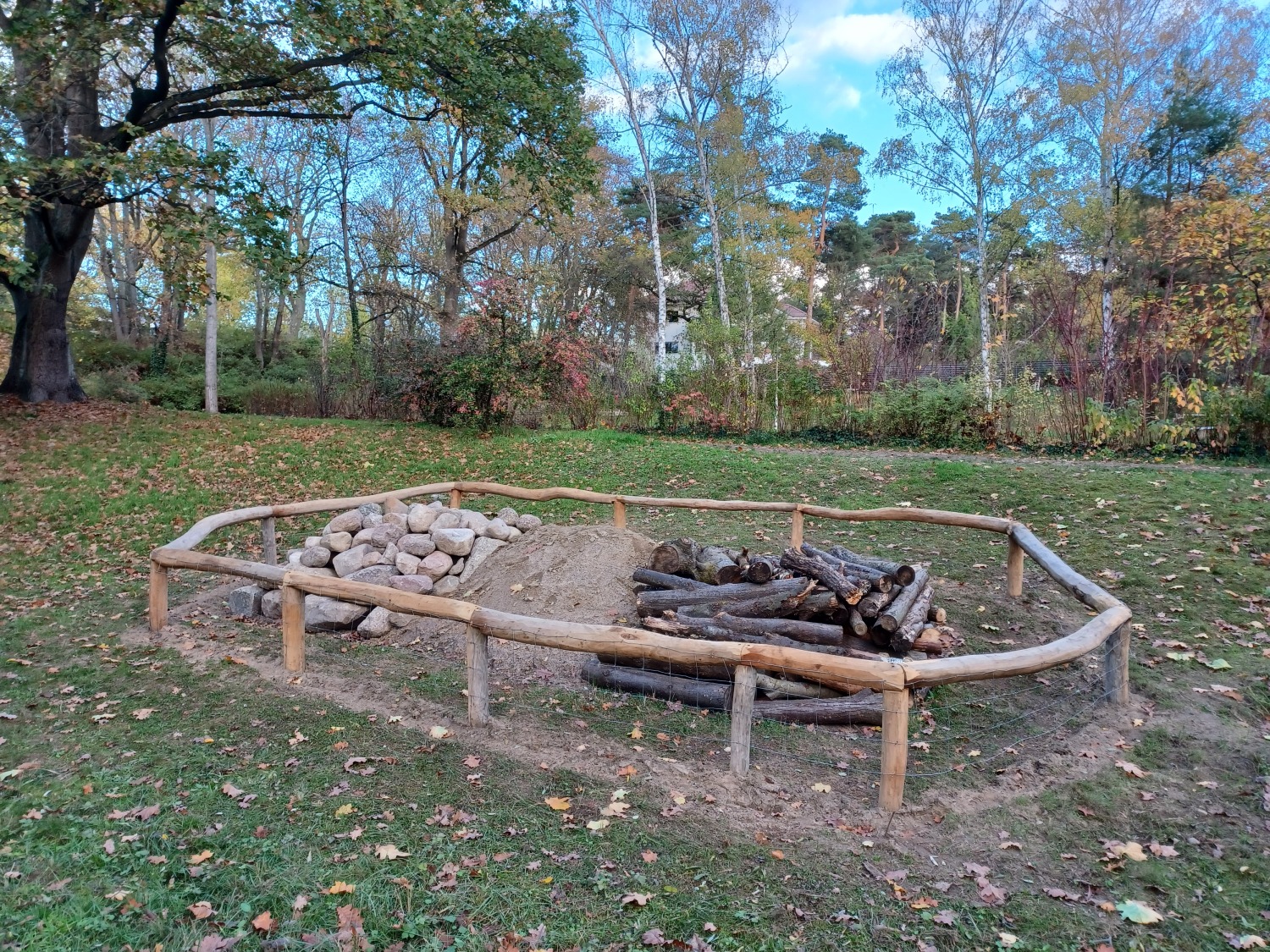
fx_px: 917
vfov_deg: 54.9
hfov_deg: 69.4
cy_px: 476
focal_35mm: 25
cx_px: 635
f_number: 1.8
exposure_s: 1/49
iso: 50
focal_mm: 4.6
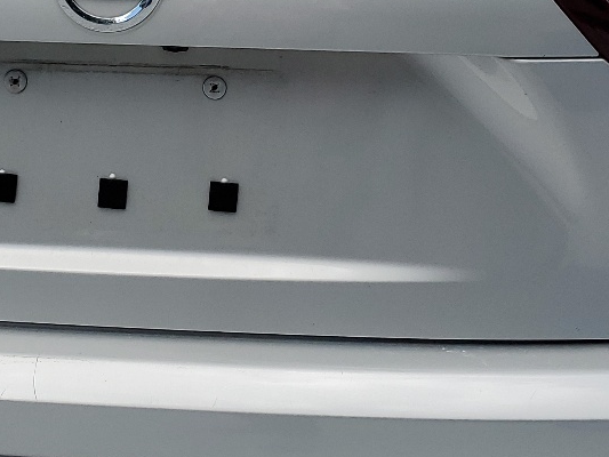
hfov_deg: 24.7
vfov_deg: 18.7
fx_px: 1373
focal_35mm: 78
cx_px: 135
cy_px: 89
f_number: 1.5
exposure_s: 1/2500
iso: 50
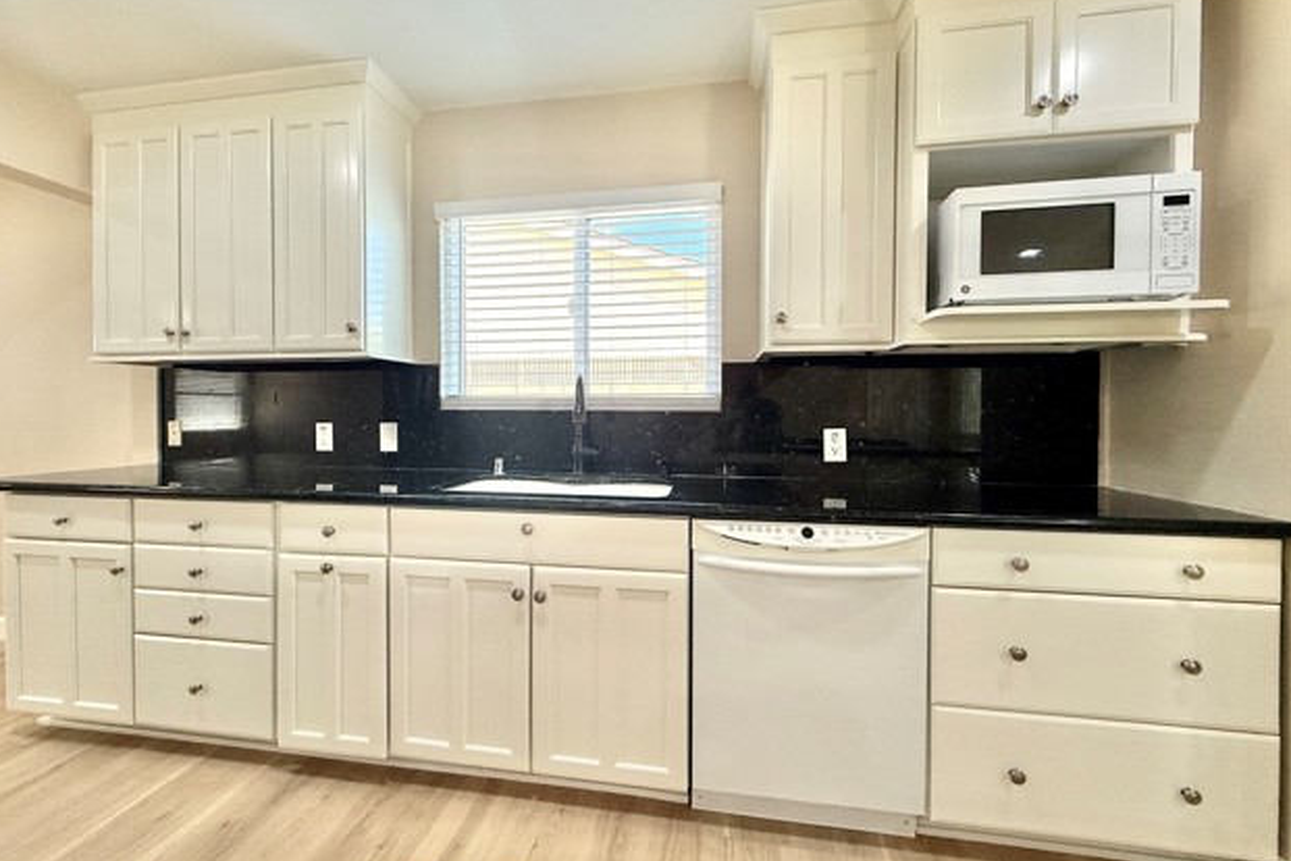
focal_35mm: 15
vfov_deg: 77.3
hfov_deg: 100.4
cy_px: 418
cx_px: 632
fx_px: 538
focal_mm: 2.22
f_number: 2.2
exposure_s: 1/163
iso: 64
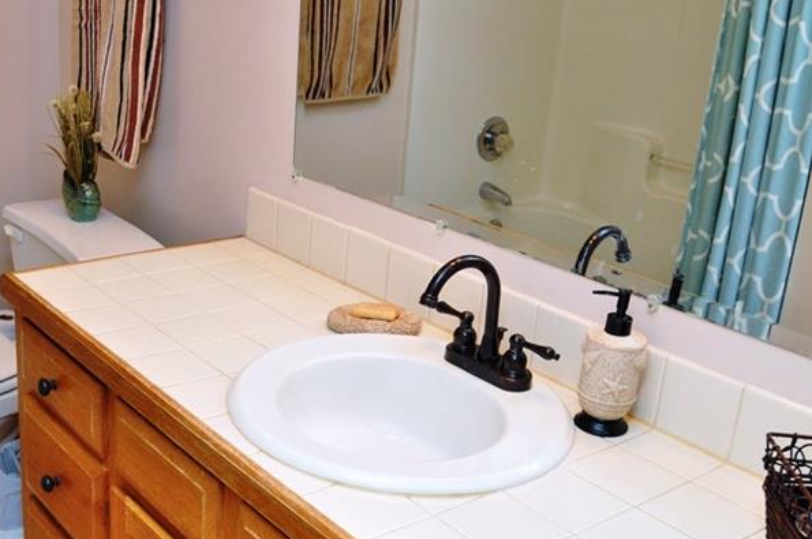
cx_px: 186
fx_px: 1686
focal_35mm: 75
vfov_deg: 18.2
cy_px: 242
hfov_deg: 26.7
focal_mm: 29
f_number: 5.6
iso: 640
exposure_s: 1/60
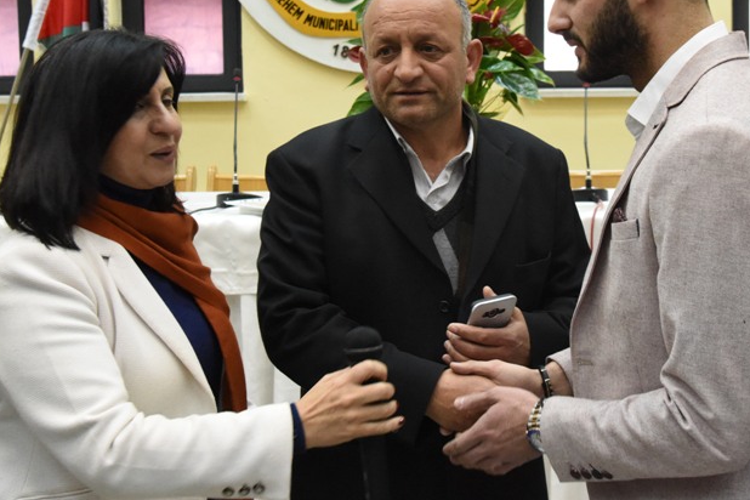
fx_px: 1208
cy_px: 138
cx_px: 426
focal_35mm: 58
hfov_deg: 34.4
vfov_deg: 23.2
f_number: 6.3
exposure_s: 1/160
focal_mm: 35
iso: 6400
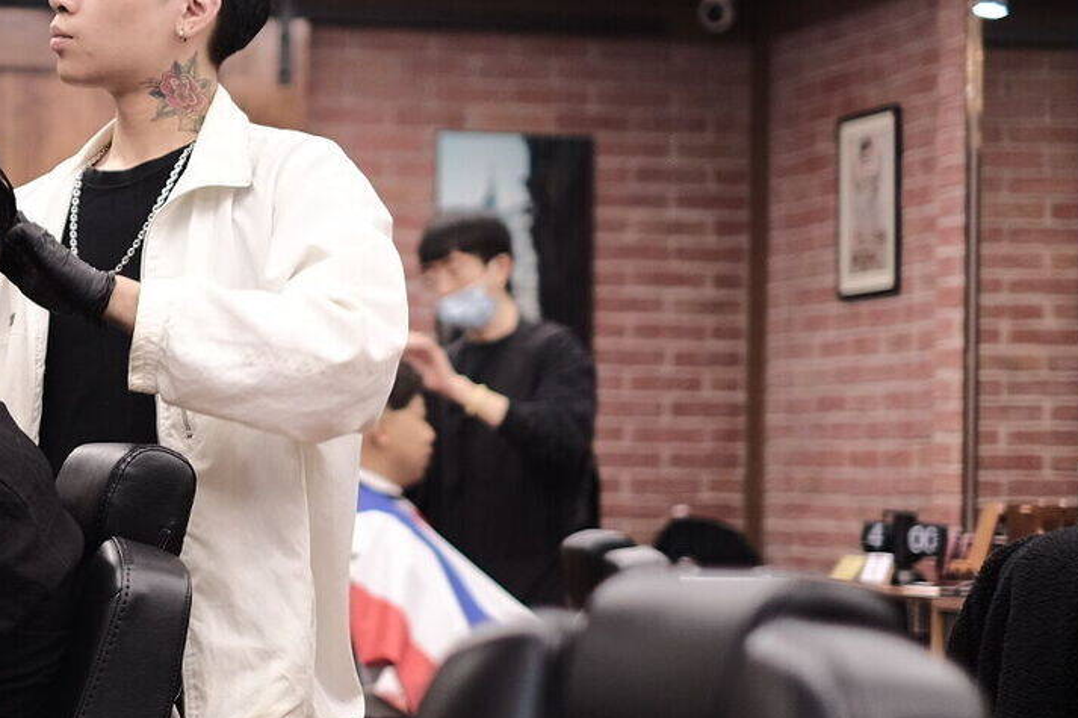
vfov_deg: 11.5
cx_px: 12
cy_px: 406
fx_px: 3562
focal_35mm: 119
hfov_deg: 16.9
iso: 500
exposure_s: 1/180
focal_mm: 35
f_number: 1.4
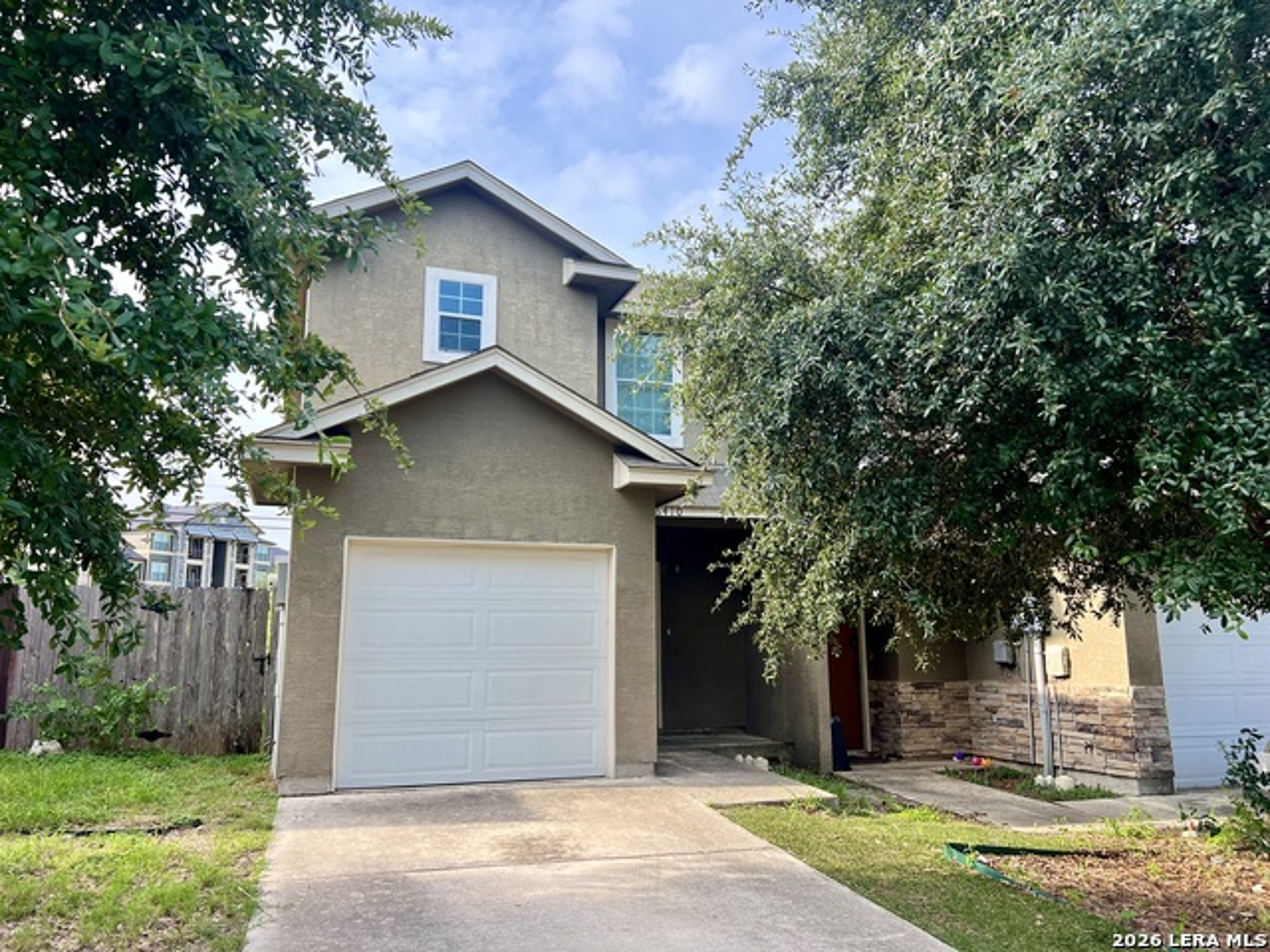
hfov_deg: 67.3
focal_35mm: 26
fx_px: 954
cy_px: 476
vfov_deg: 53.1
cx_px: 635
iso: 50
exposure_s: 1/859
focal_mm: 5.7
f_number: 1.5
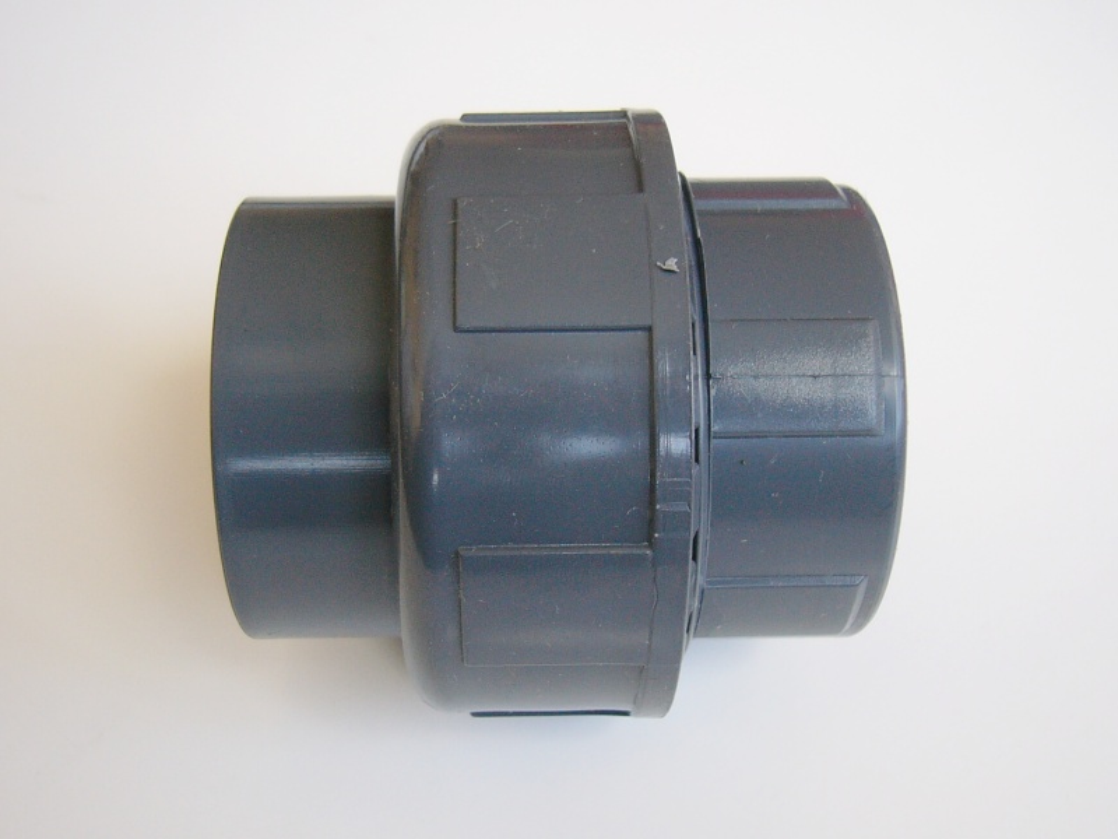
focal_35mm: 35
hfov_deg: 52.6
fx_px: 1130
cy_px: 420
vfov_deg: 40.7
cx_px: 559
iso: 100
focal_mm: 5.8
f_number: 2.8
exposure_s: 1/25
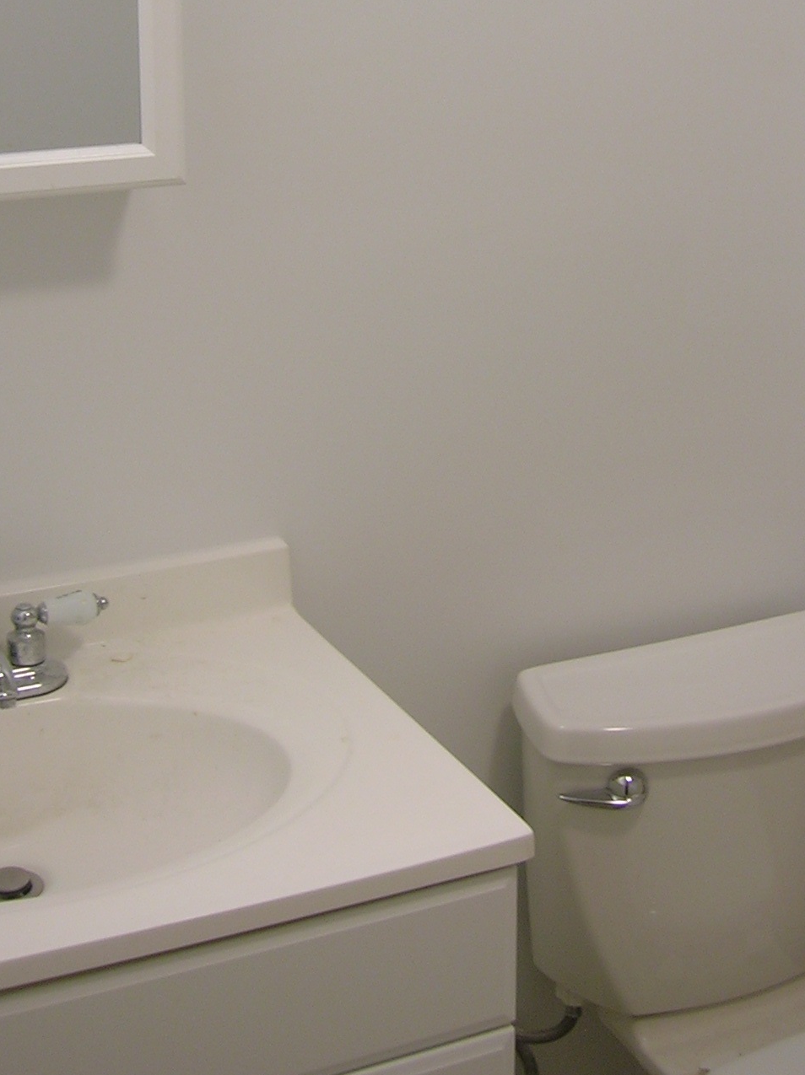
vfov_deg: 30.9
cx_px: 434
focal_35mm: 61
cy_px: 204
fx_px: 1894
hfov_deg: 24.0
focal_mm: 5.7
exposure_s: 1/7.4
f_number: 2.9
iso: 50
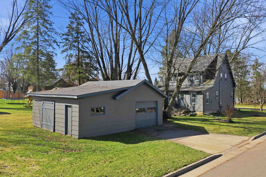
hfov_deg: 65.5
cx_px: 133
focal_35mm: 28
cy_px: 88
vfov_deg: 46.4
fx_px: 207
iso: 100
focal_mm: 10.3
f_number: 5
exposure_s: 1/200
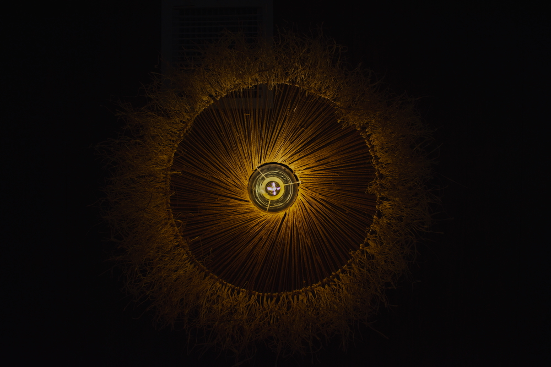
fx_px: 459
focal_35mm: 30
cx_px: 276
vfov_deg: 43.6
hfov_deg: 61.9
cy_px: 184
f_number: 4
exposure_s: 1/640
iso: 800
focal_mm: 20
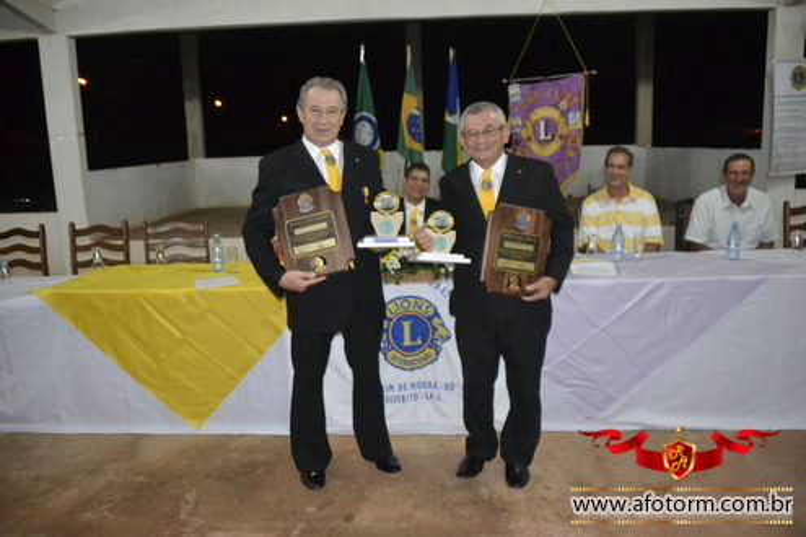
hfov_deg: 61.9
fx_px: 672
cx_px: 403
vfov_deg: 43.6
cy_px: 268
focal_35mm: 30
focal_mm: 20
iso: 3200
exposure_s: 1/60
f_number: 3.5
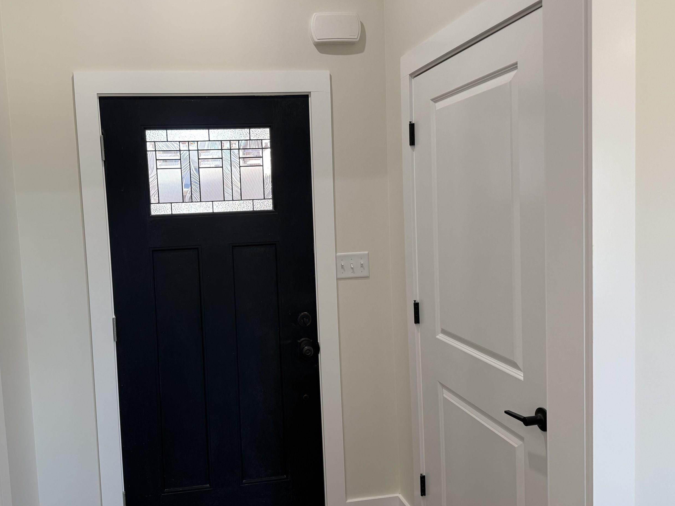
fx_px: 585
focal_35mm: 30
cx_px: 271
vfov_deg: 46.8
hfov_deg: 59.5
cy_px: 257
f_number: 1.78
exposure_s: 1/120
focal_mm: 6.76
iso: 125
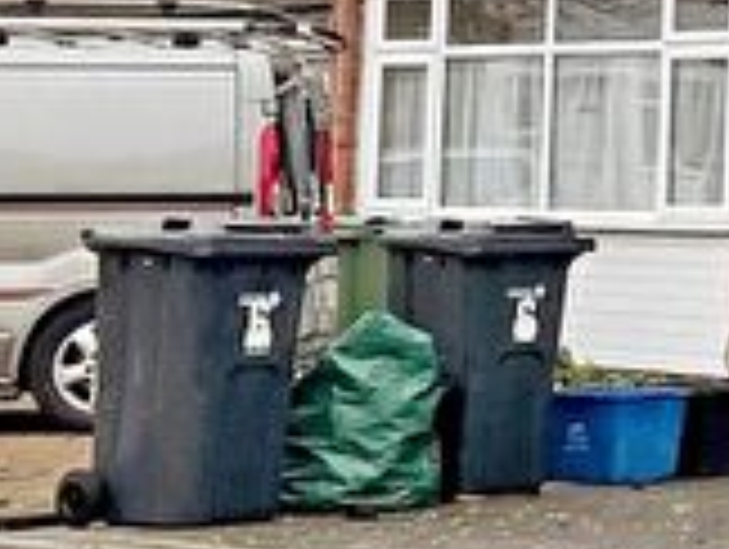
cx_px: 1377
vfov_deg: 11.6
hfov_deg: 13.8
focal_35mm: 125
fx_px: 2636
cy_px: -146
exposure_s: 1/320
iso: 16
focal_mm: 3
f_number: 1.8
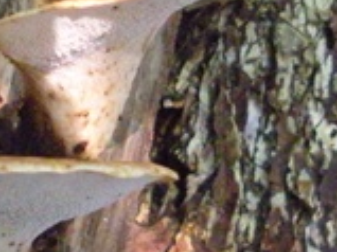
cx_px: 180
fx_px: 1323
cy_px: 19
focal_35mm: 136
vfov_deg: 10.8
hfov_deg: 14.5
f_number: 3.5
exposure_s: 1/126
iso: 1316
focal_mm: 6.3
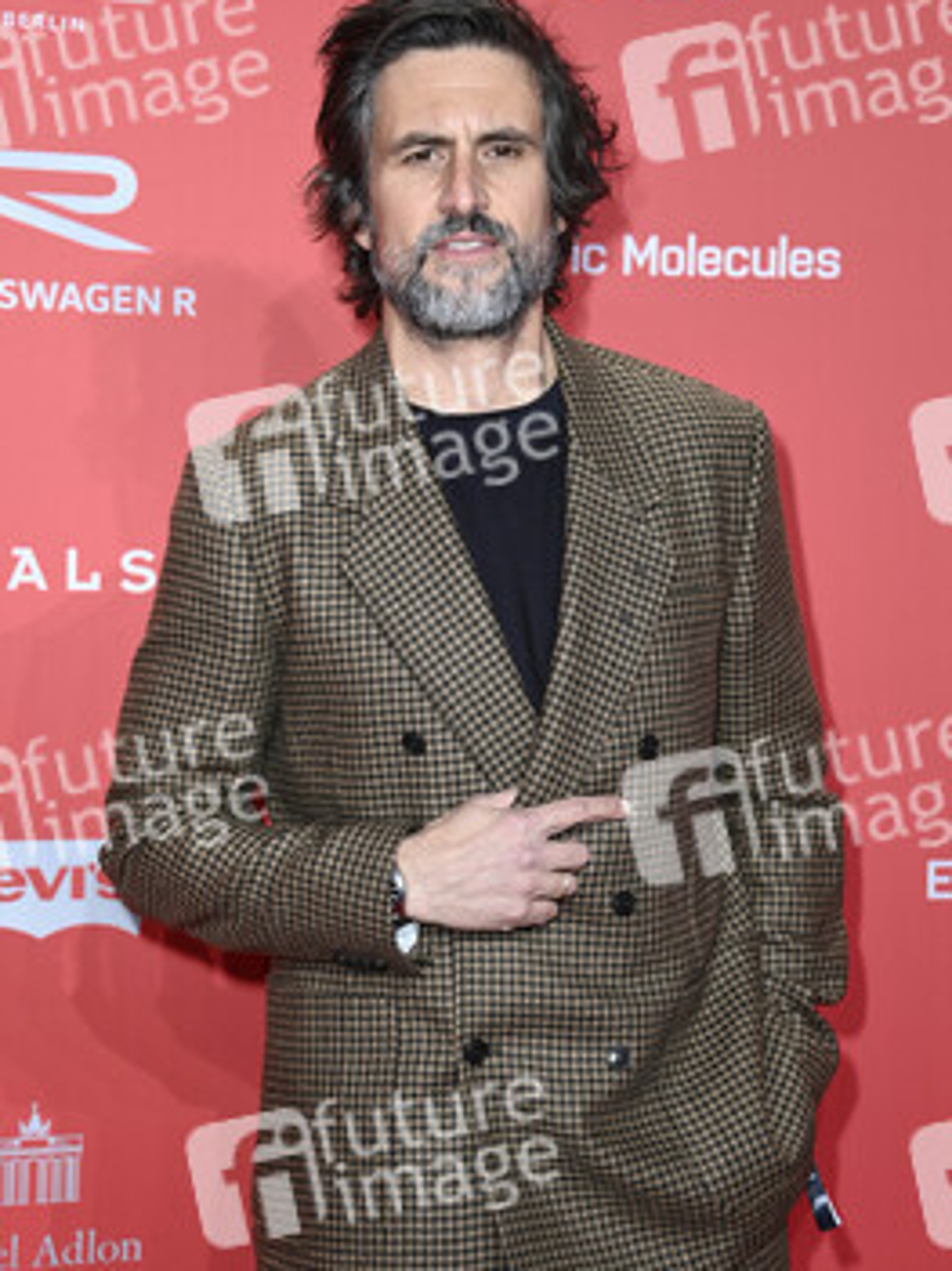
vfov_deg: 21.1
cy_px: 619
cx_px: 478
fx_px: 3412
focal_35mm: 93
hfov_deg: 15.9
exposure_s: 1/250
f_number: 5.6
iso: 1000
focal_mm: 85
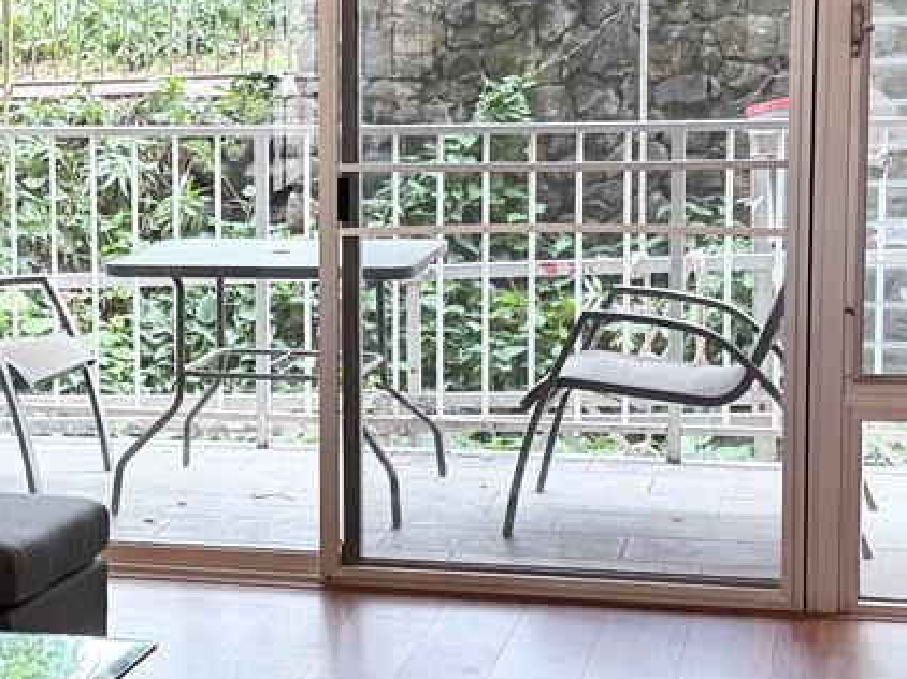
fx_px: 2383
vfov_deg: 16.2
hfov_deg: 20.9
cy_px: 316
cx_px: 32
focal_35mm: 91
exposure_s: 1/120
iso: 125
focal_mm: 6.76
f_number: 1.78
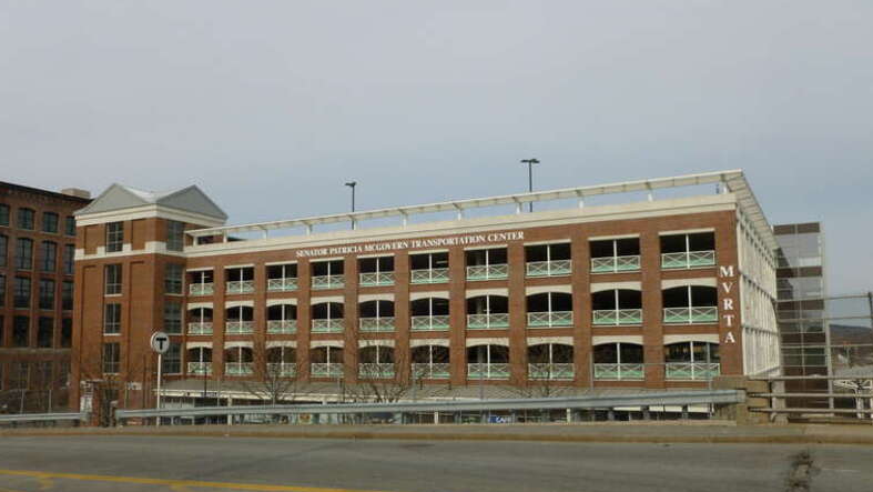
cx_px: 435
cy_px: 279
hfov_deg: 62.6
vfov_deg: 37.7
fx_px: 718
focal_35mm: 31
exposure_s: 1/160
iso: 100
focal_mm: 5
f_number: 10
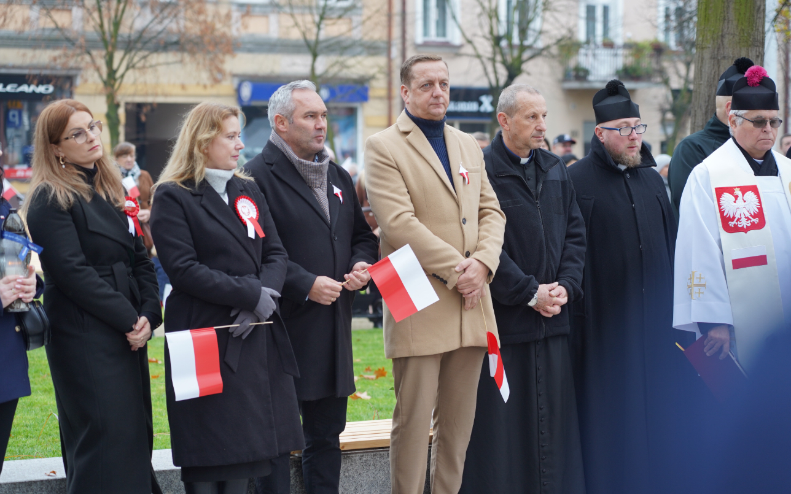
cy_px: 253
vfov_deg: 12.1
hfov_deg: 19.3
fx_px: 2328
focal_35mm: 108
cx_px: 396
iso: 250
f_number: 4
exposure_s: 1/100
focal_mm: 105
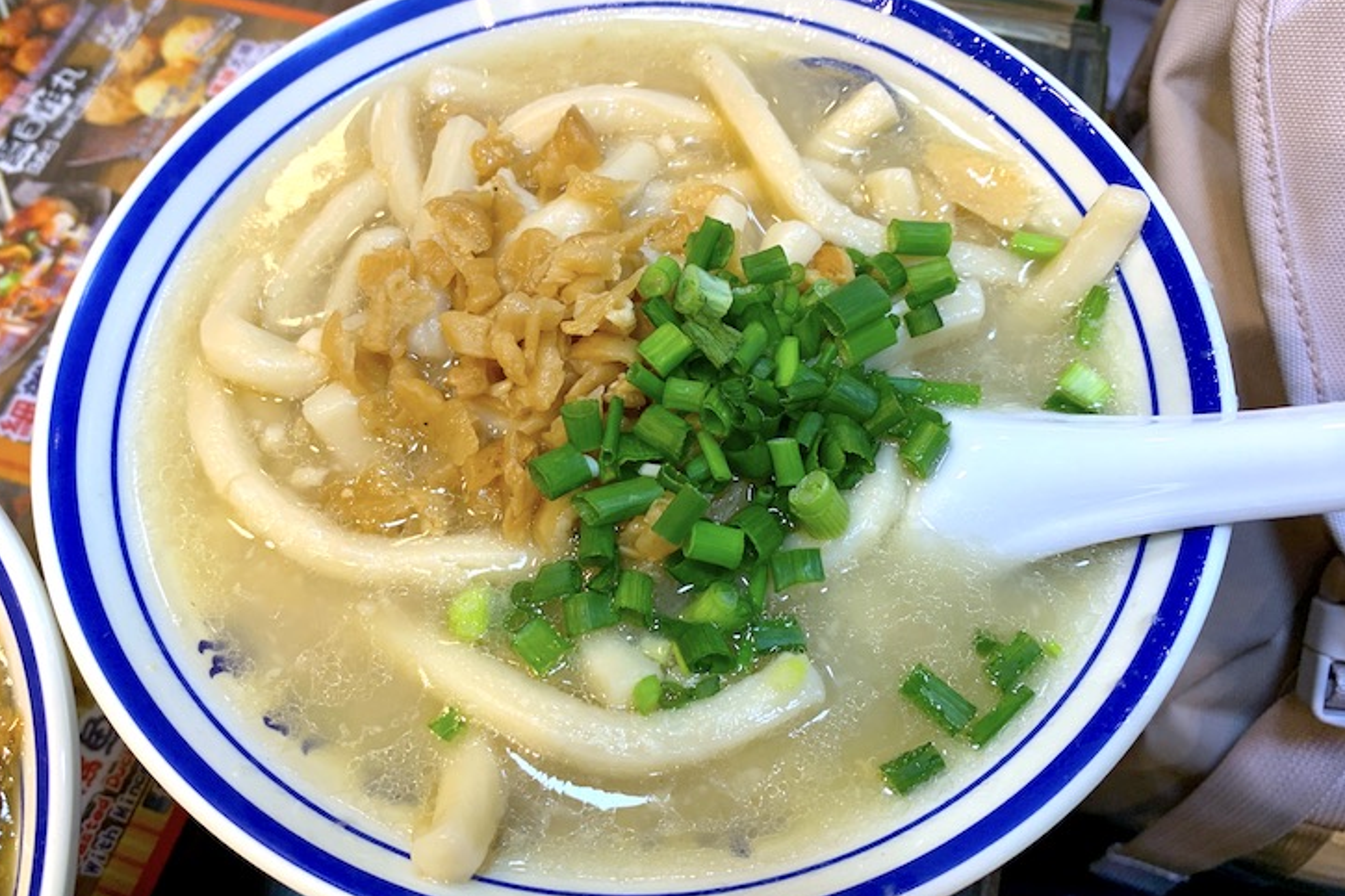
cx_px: 653
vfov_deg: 46.4
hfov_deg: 65.5
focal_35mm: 28
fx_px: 1046
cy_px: 467
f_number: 1.8
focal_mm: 4.25
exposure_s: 1/50
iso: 80
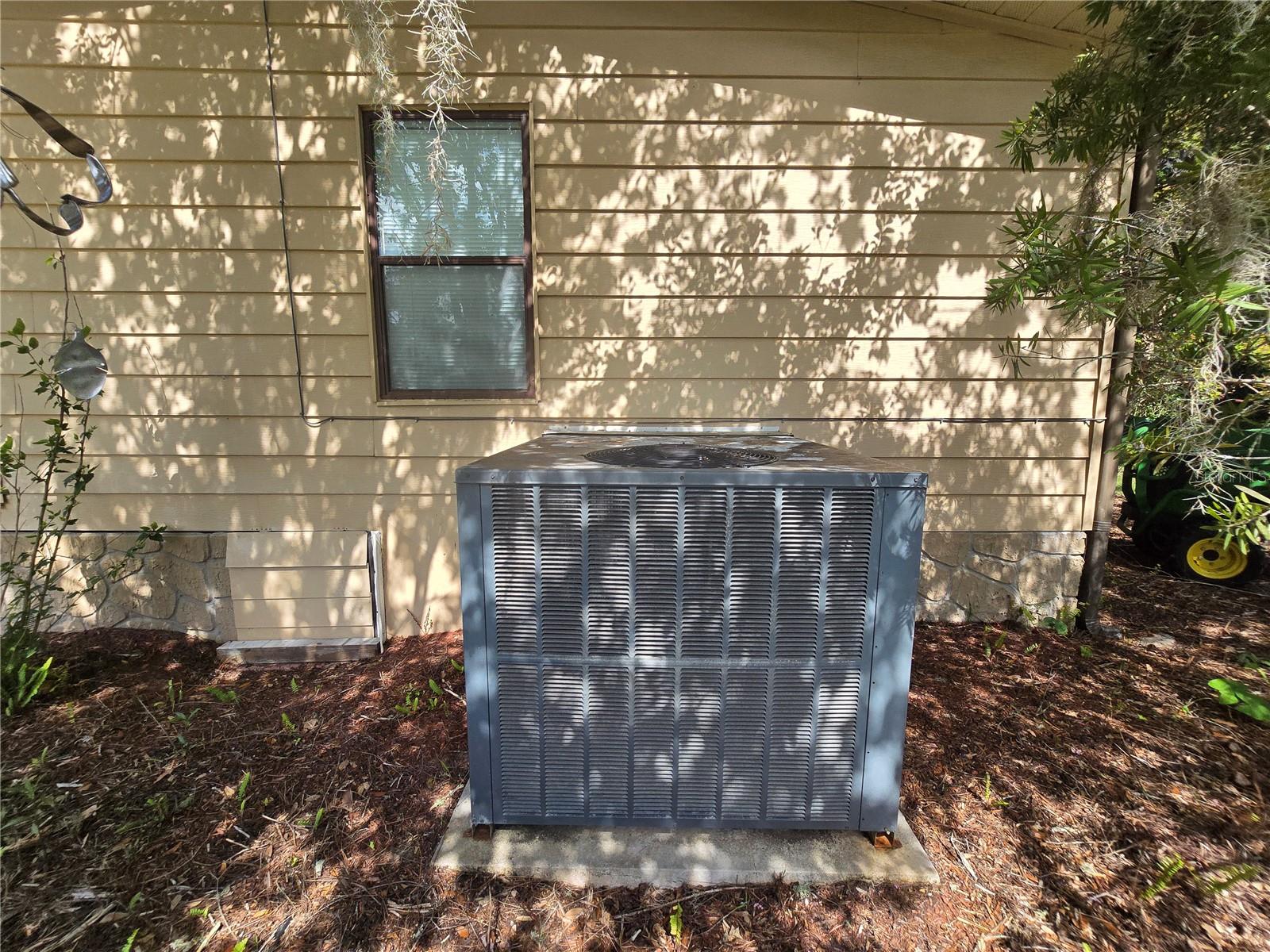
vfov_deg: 89.9
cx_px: 635
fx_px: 477
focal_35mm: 13
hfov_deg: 106.2
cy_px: 476
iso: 50
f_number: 2.2
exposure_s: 1/641
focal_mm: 2.2
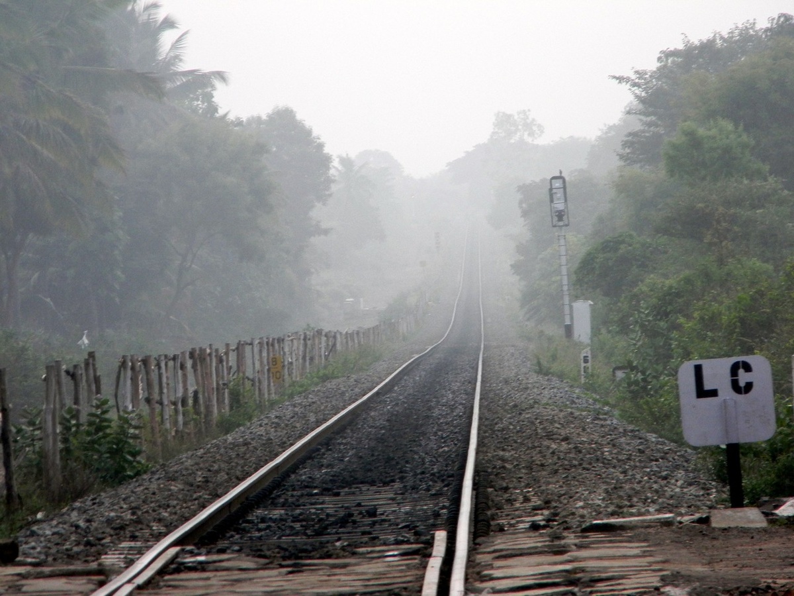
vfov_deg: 4.4
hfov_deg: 5.9
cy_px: 298
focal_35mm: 335
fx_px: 7684
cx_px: 397
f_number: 5.4
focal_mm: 60.7
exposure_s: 1/130
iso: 200
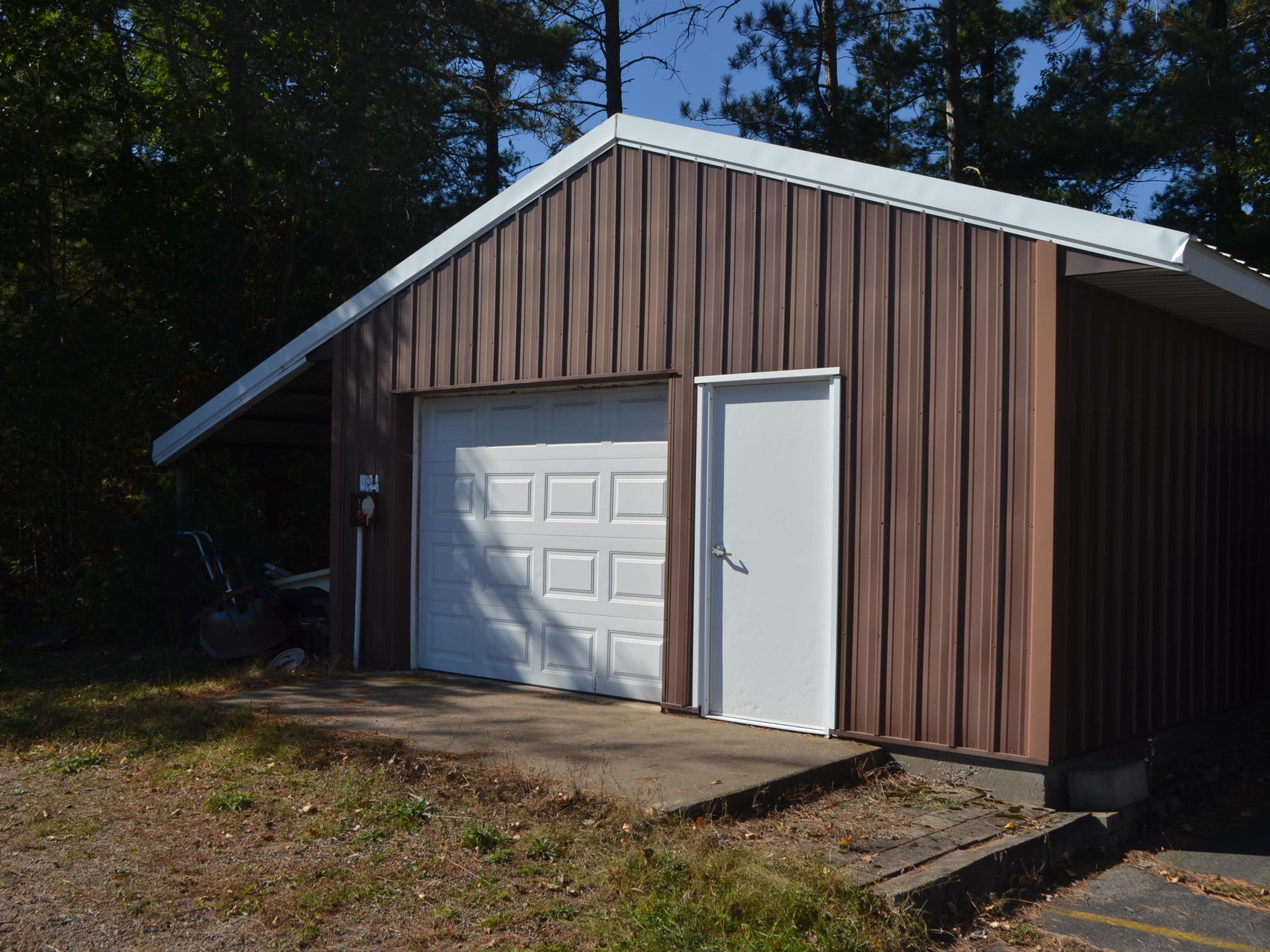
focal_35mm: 36
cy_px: 480
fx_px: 1321
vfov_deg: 39.7
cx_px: 665
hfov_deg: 51.3
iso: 100
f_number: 9
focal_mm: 22
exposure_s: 1/200
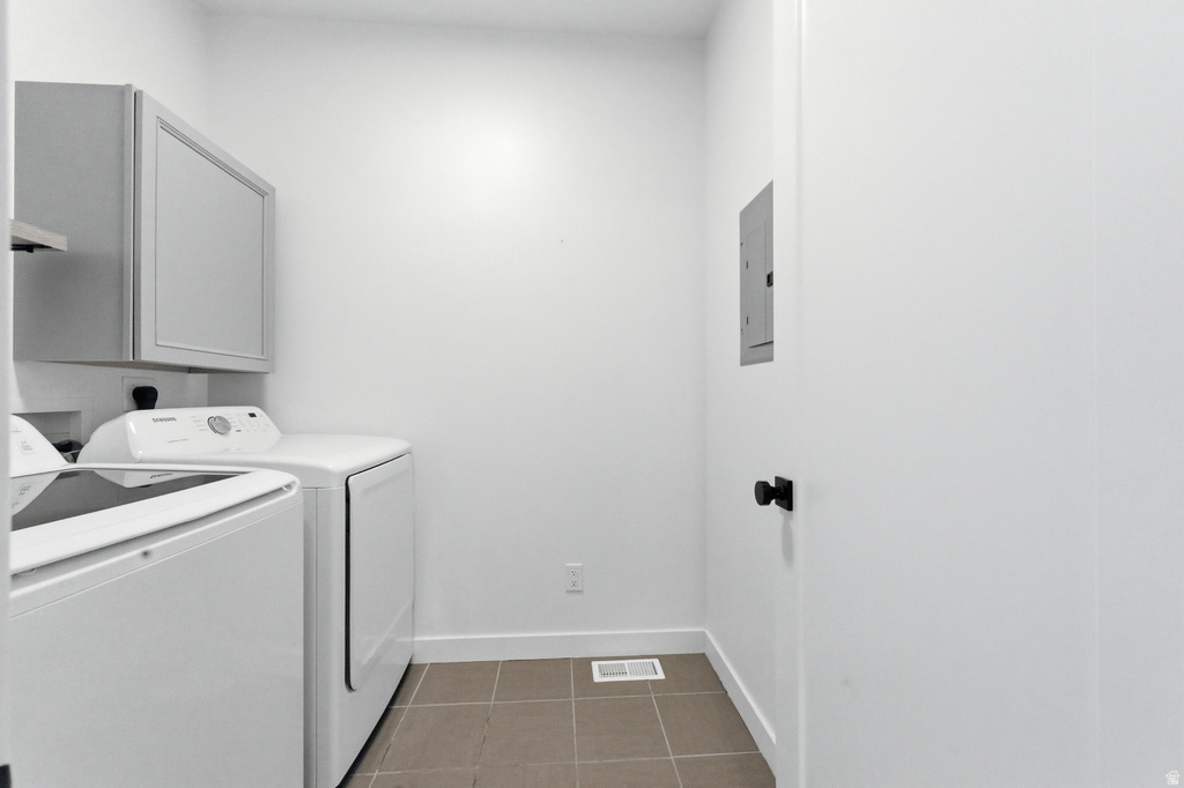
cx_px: 592
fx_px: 460
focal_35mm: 14
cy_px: 394
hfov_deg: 104.3
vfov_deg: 81.2
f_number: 9
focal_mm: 14
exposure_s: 1/1000
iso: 12800
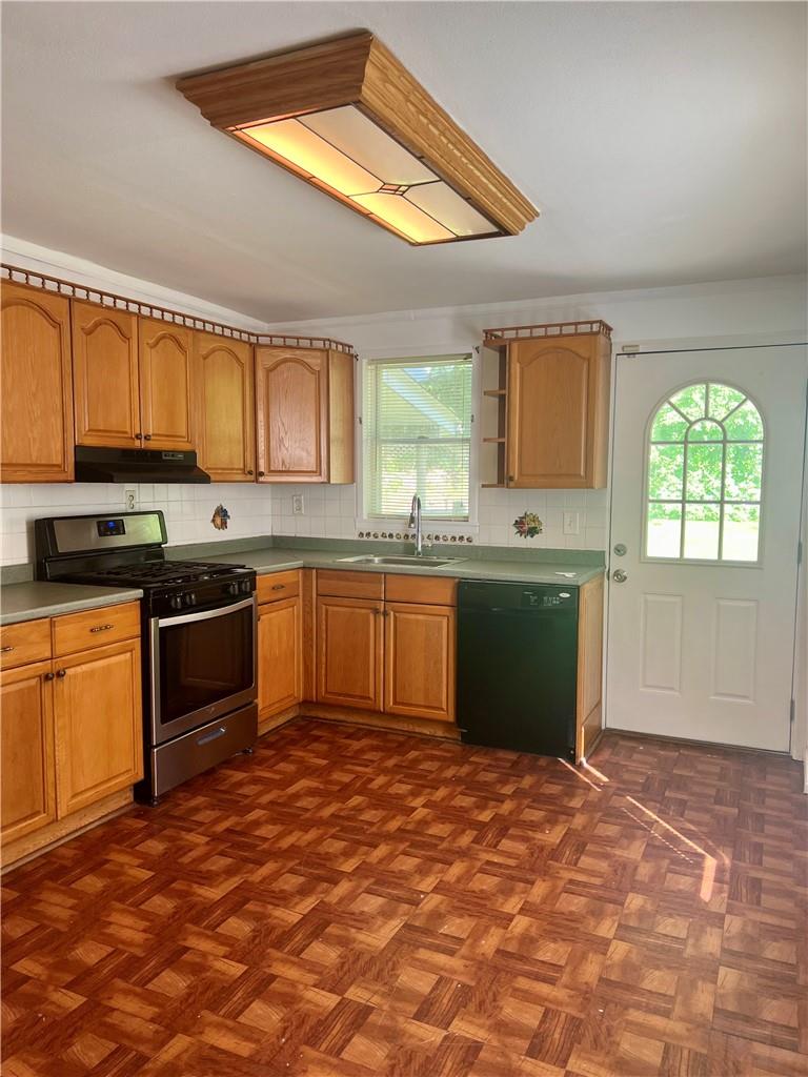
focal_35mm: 26
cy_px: 538
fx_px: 809
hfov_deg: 53.1
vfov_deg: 67.3
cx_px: 404
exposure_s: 1/121
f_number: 1.5
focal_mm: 5.7
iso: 100
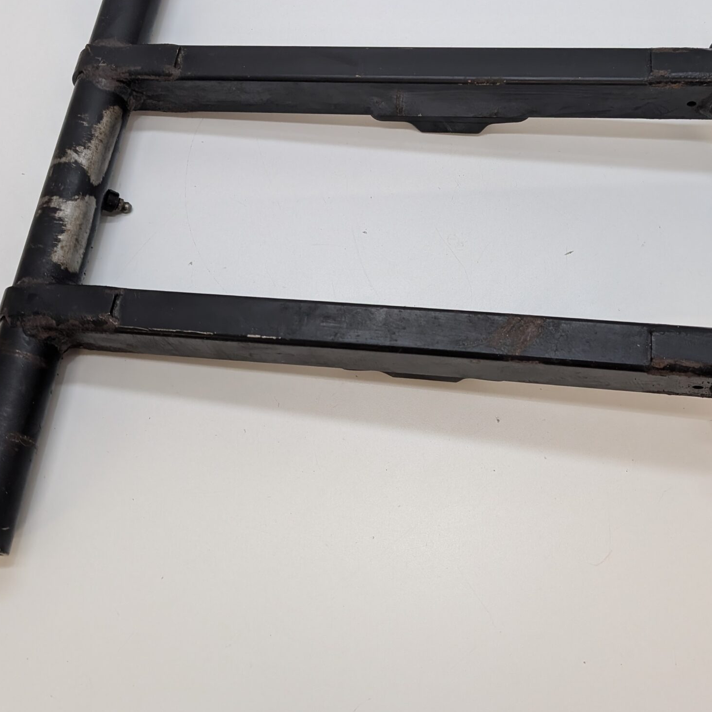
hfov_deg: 44.6
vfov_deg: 44.5
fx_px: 861
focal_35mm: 37
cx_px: 435
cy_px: 263
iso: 303
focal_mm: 6.9
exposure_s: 1/113
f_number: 1.68
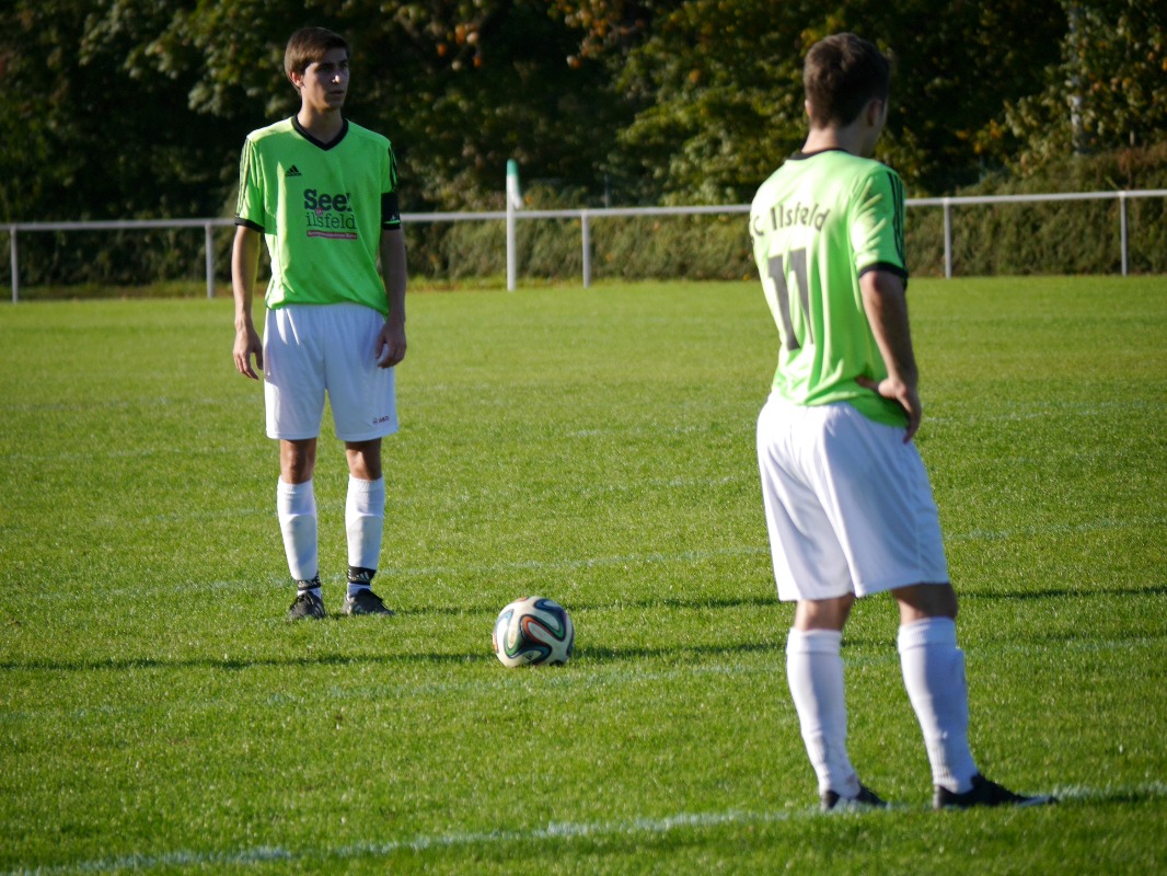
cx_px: 584
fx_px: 11532
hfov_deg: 5.8
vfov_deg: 4.3
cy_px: 438
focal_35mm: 342
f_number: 5.4
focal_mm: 171
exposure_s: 1/400
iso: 160
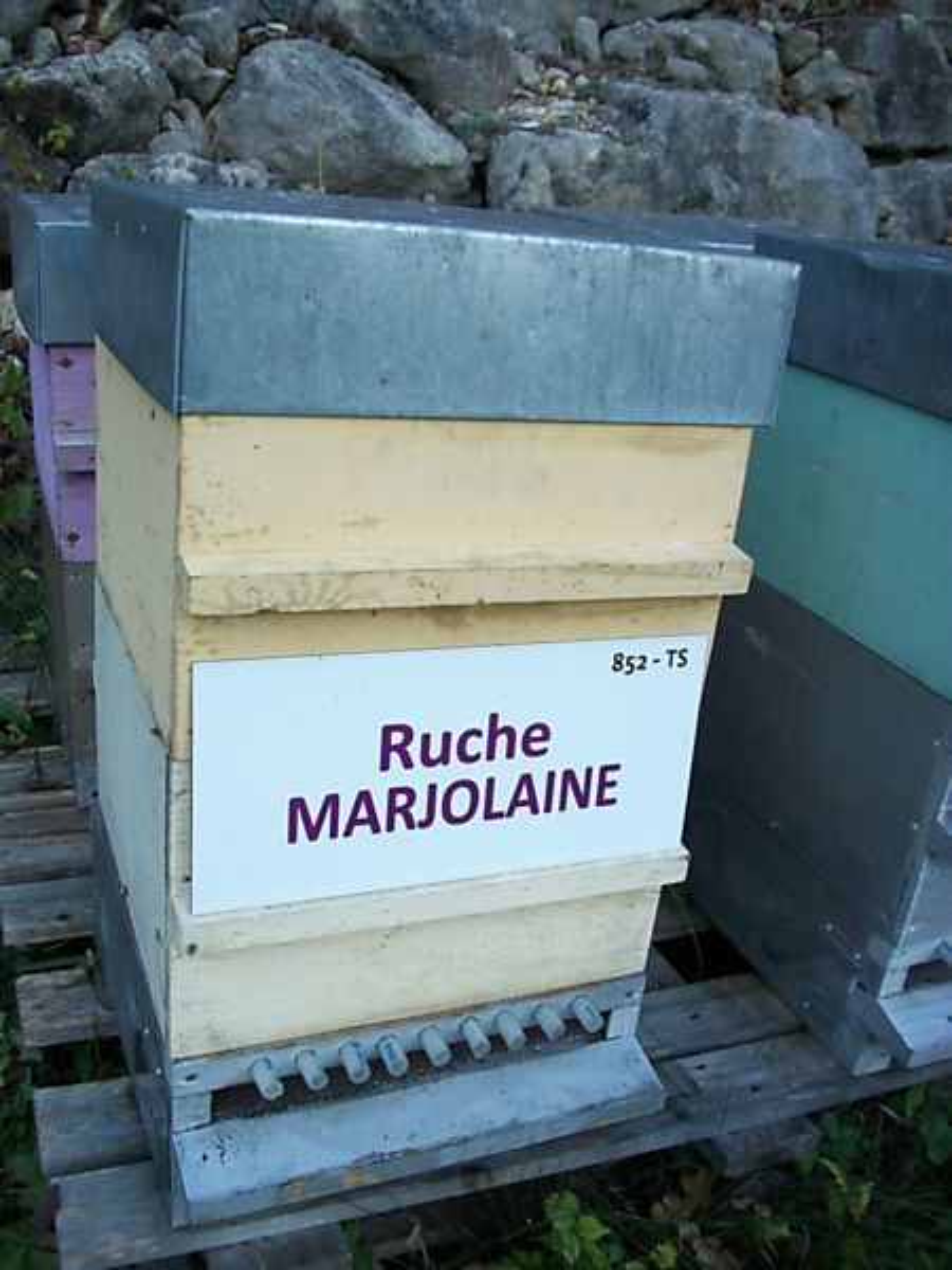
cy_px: 635
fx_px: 1173
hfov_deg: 44.2
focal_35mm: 32
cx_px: 476
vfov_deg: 56.8
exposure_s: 1/160
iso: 80
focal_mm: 5.7
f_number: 2.9
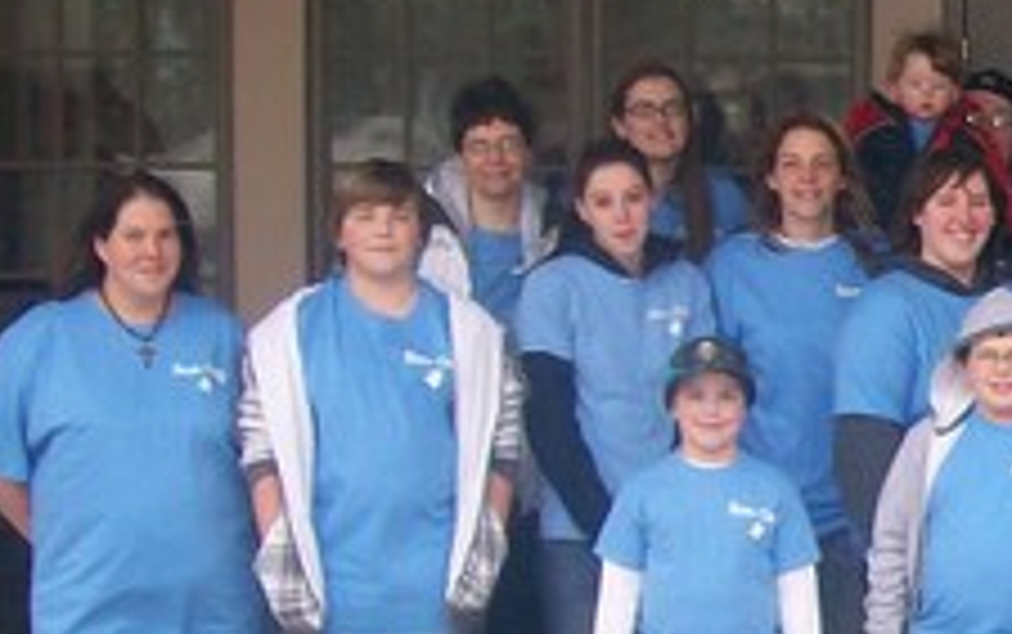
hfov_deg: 16.1
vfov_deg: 10.7
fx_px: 3367
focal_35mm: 122
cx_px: 1358
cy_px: 501
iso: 80
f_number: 2.7
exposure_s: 1/427
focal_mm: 6
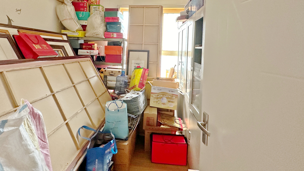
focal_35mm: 18
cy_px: 49
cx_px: 141
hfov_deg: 92.5
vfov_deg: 58.7
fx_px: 145
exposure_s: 1/99
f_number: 2.2
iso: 250
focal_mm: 2.22
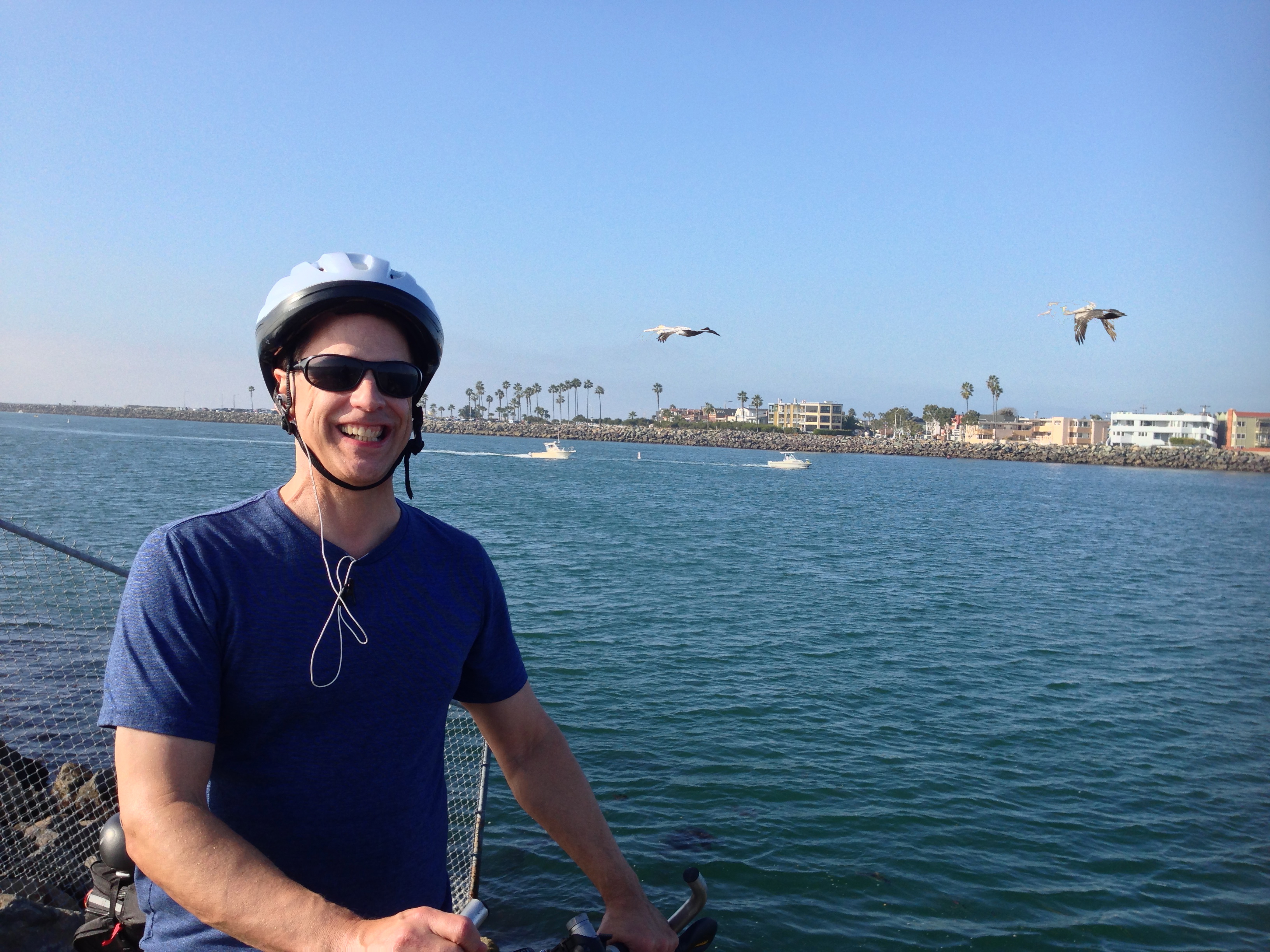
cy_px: 476
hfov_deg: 55.4
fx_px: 1211
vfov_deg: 42.9
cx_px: 635
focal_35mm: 33
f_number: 2.4
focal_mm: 4.13
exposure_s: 1/951
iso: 50
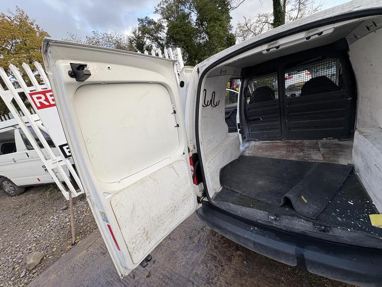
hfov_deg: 102.1
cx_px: 191
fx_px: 154
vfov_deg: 85.7
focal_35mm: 14
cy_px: 144
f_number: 2.2
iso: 40
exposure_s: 1/314
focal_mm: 2.22
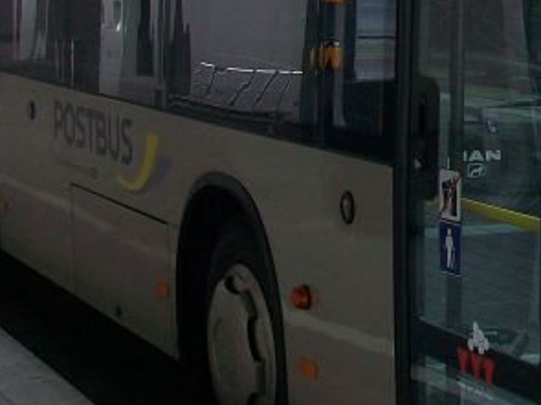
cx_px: 647
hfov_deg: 17.0
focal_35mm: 111
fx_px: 1734
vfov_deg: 13.3
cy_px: 136
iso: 64
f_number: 2.8
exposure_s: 1/100
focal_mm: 5.7
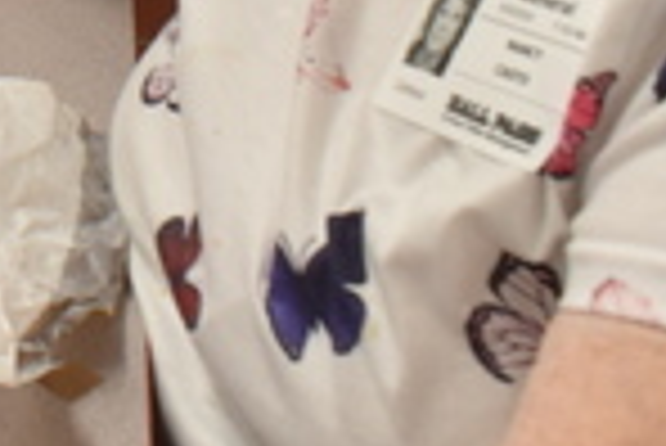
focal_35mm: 146
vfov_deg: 8.7
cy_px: -572
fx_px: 2704
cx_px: -549
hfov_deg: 12.7
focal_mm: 18
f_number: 7.1
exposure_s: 1/30
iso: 320
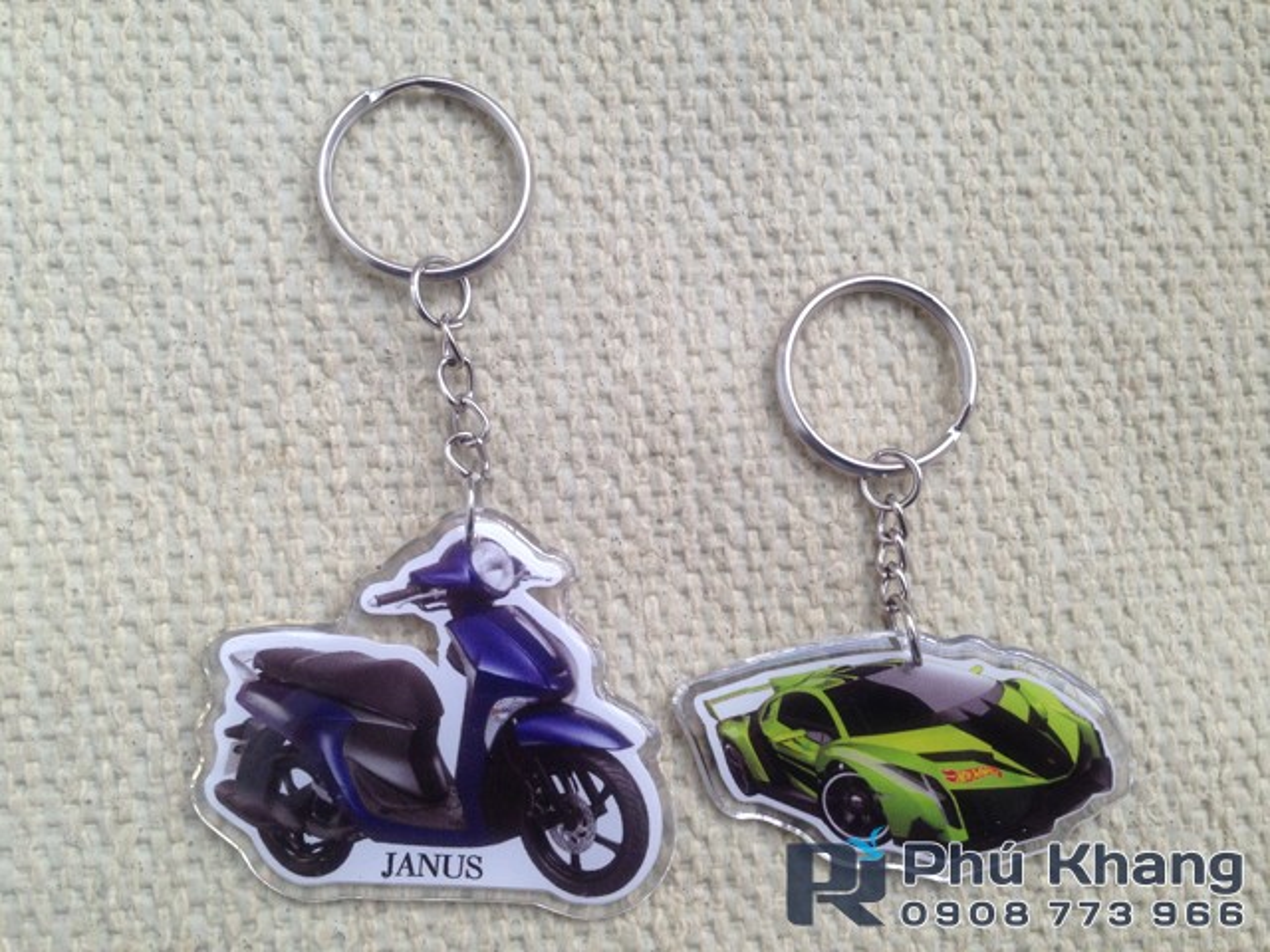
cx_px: 635
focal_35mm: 33
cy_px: 476
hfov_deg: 55.4
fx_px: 1211
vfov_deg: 42.9
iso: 80
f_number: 2.4
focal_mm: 4.12
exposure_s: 1/120
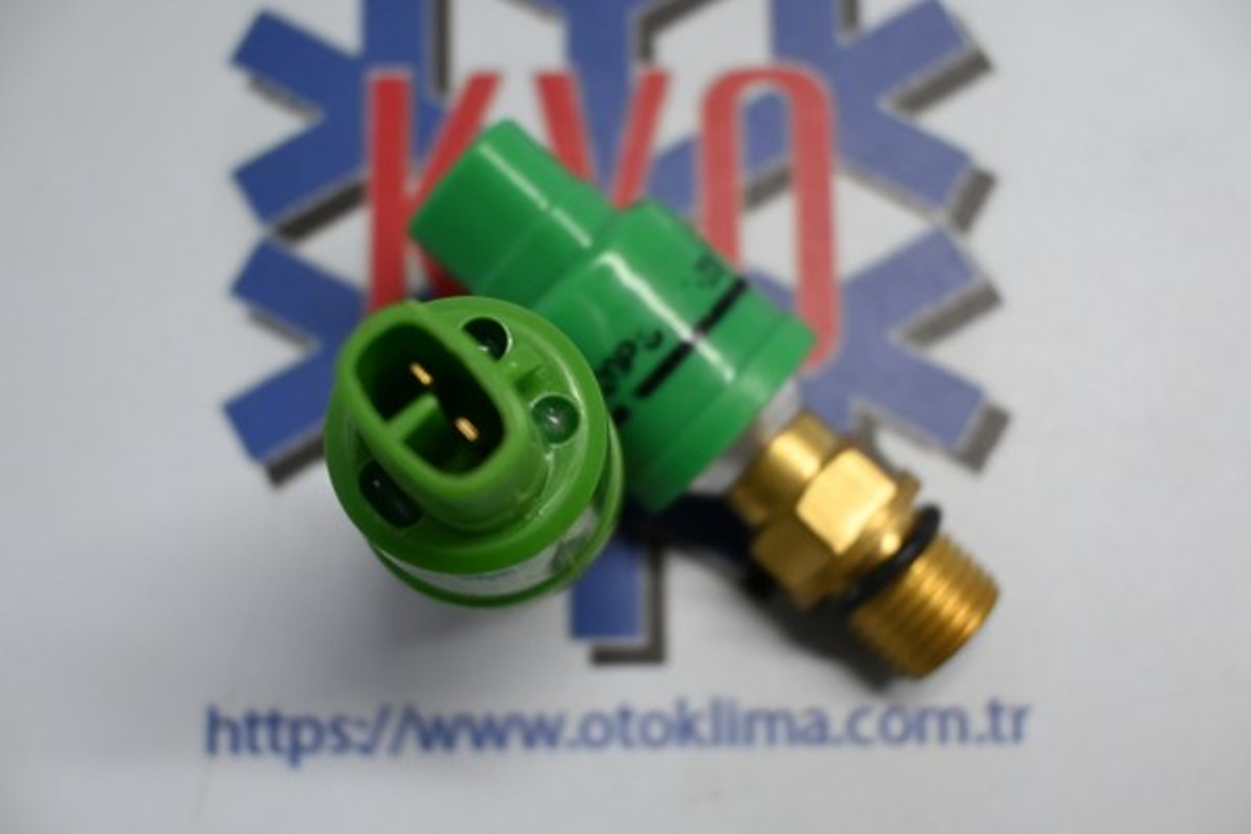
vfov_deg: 24.4
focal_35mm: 56
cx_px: 626
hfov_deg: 35.9
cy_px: 417
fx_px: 1928
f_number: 5.3
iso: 1100
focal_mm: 37
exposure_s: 1/125
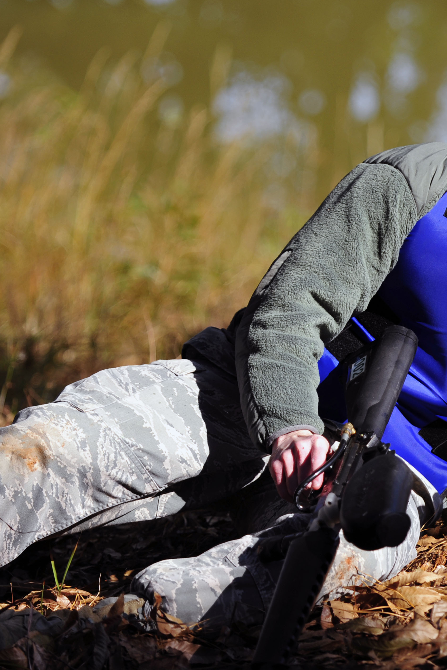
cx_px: 244
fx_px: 3650
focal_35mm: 196
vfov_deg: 10.5
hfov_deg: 7.0
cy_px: 334
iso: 400
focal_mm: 130
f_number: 2.8
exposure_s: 1/3200
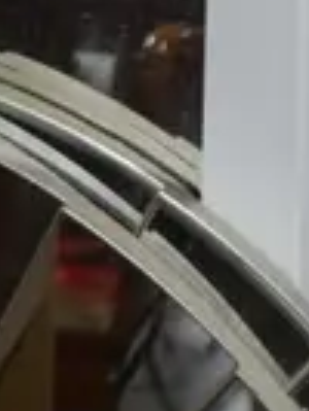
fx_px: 2555
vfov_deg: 7.4
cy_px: -1038
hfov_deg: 6.8
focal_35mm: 215
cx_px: -178
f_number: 3.5
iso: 200
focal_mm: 14
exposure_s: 1/80
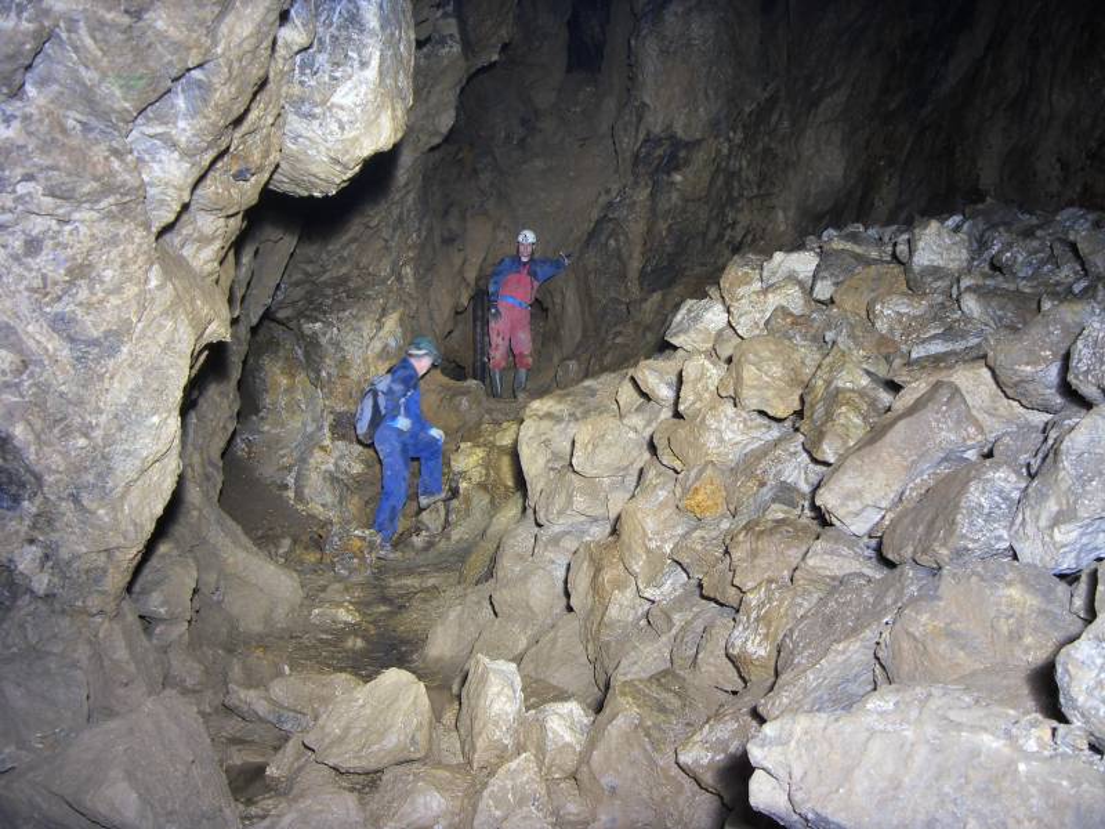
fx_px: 1245
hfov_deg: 47.9
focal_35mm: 39
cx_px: 552
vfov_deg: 36.8
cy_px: 414
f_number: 3.5
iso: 80
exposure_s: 6
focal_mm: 6.6
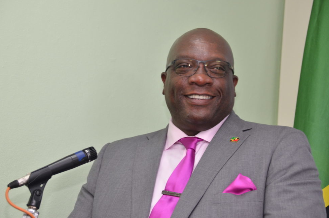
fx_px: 1432
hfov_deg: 13.1
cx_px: 158
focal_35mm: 157
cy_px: 108
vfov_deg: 8.7
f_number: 5.6
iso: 400
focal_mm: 100
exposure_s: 1/60
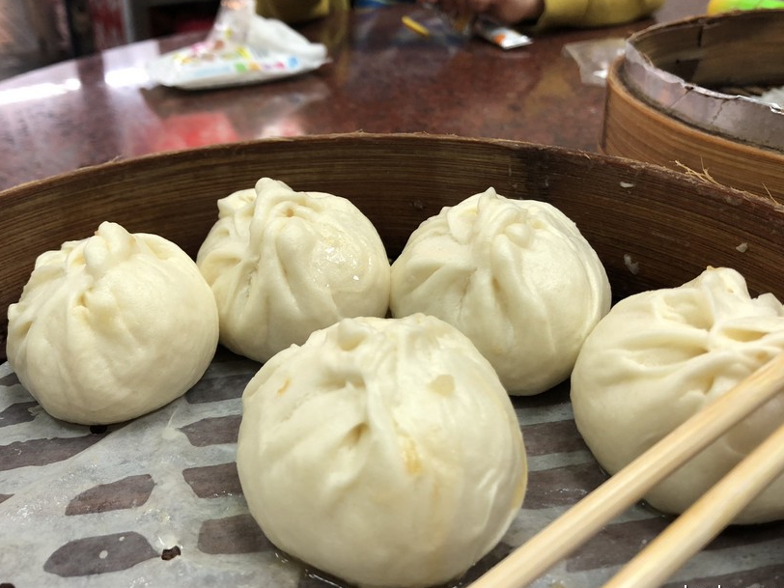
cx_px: 344
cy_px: 246
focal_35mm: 36
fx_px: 815
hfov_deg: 51.2
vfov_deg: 39.5
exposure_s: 1/30
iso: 25
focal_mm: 3.99
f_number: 1.8
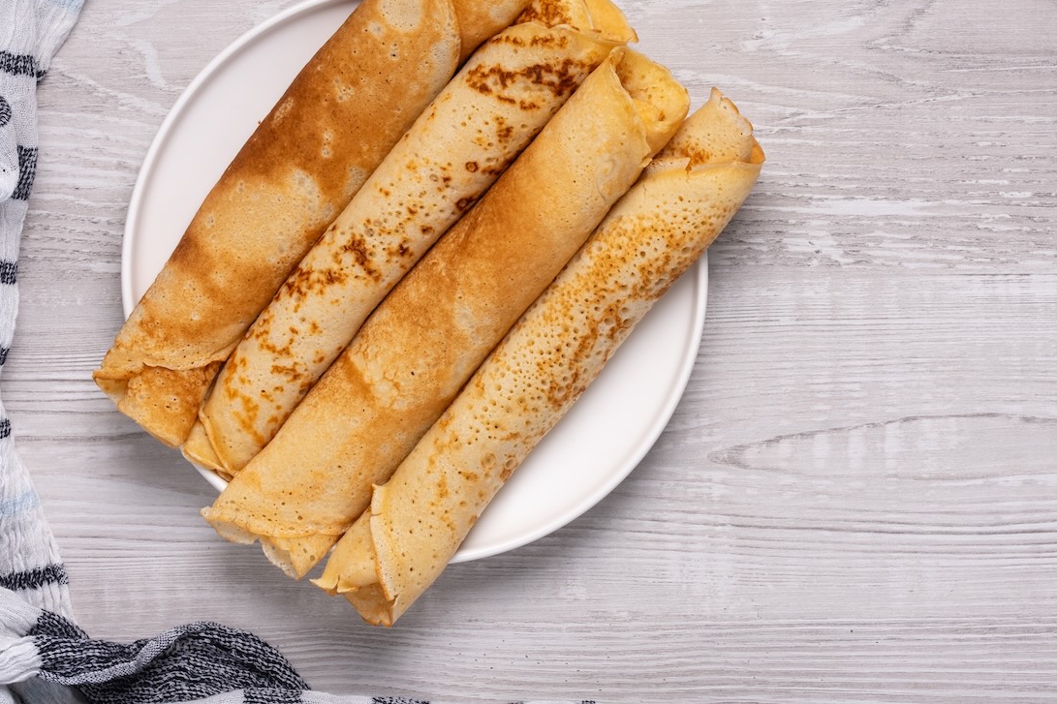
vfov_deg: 10.4
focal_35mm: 132
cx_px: 540
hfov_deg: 15.5
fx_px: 3875
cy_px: 335
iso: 160
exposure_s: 1/125
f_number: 11
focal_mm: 80
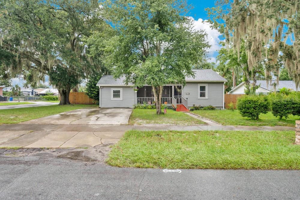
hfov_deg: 81.2
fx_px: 175
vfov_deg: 59.5
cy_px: 100
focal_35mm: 21
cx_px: 150
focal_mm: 21
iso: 125
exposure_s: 1/50
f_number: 7.1
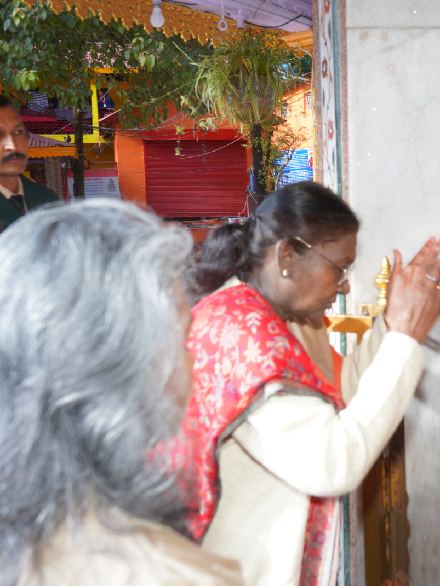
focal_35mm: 45
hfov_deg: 31.3
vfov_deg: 42.1
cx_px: 360
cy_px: 295
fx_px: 763
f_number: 6.3
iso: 400
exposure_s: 1/160
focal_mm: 31
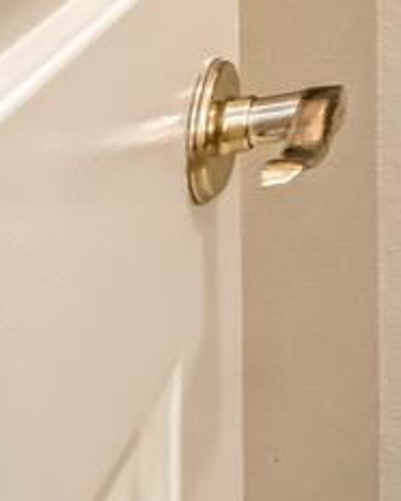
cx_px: 1436
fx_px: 1348
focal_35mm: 91
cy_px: -480
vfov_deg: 16.4
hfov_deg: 9.3
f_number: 9
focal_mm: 10
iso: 400
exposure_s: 1/4
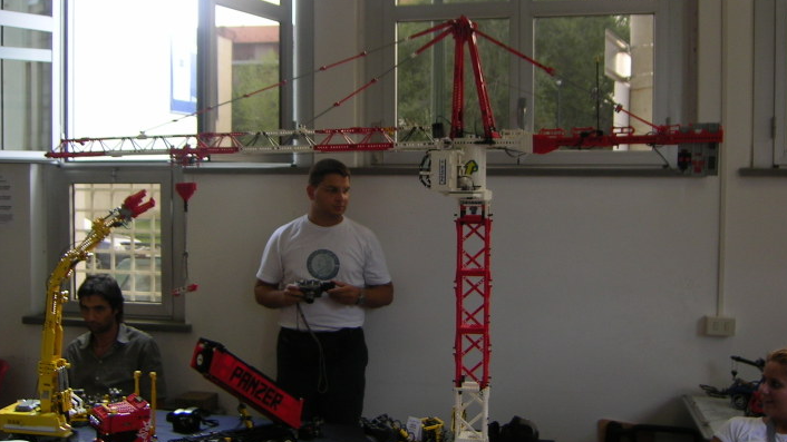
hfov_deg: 50.5
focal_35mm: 40
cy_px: 204
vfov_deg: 29.7
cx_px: 398
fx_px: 835
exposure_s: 1/96.2
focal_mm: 5.6
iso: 50
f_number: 2.8
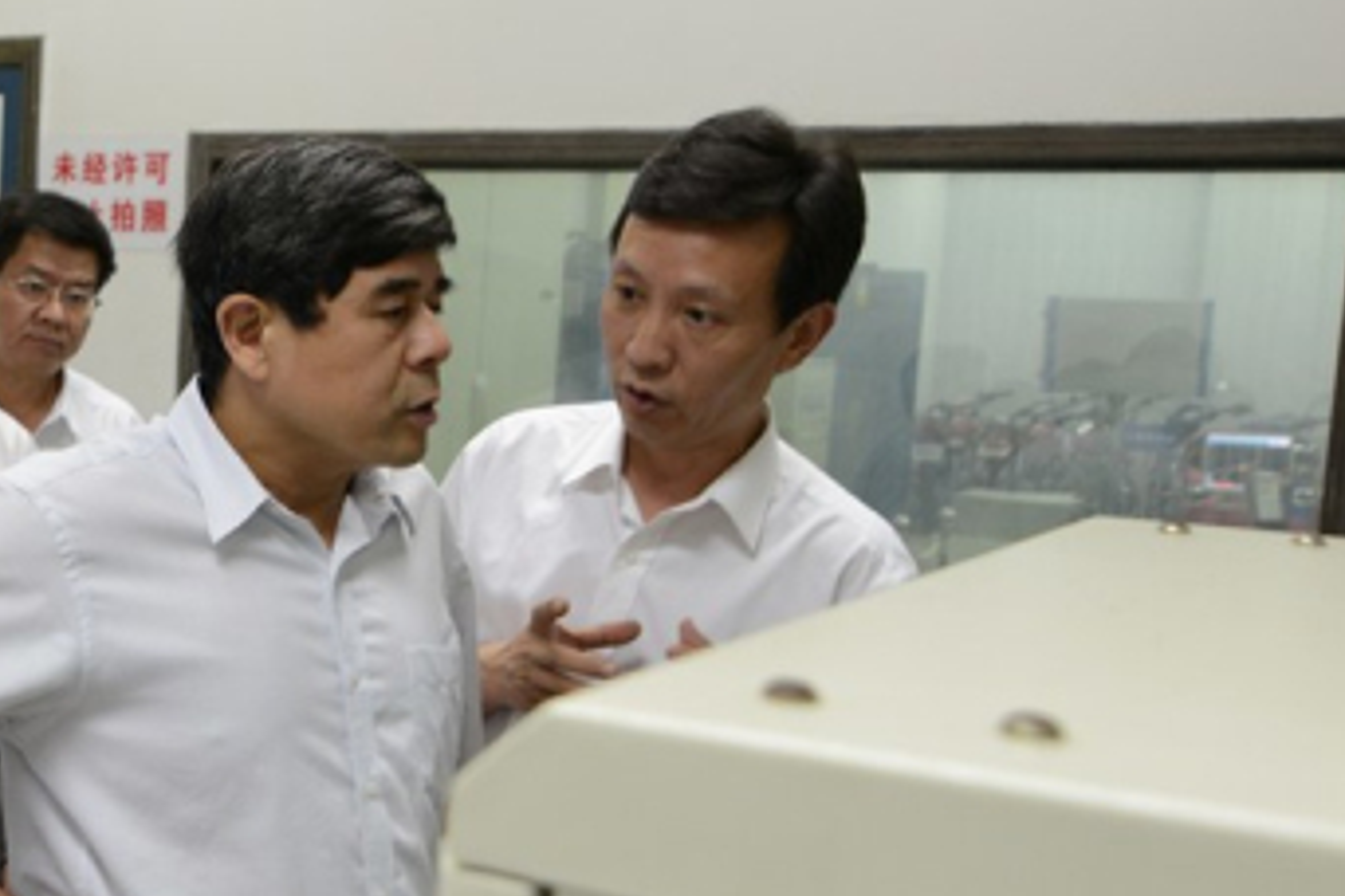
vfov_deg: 24.6
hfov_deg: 33.7
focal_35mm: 55
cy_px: 499
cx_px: 63
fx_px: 2055
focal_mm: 28
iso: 1400
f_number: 5.6
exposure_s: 1/30
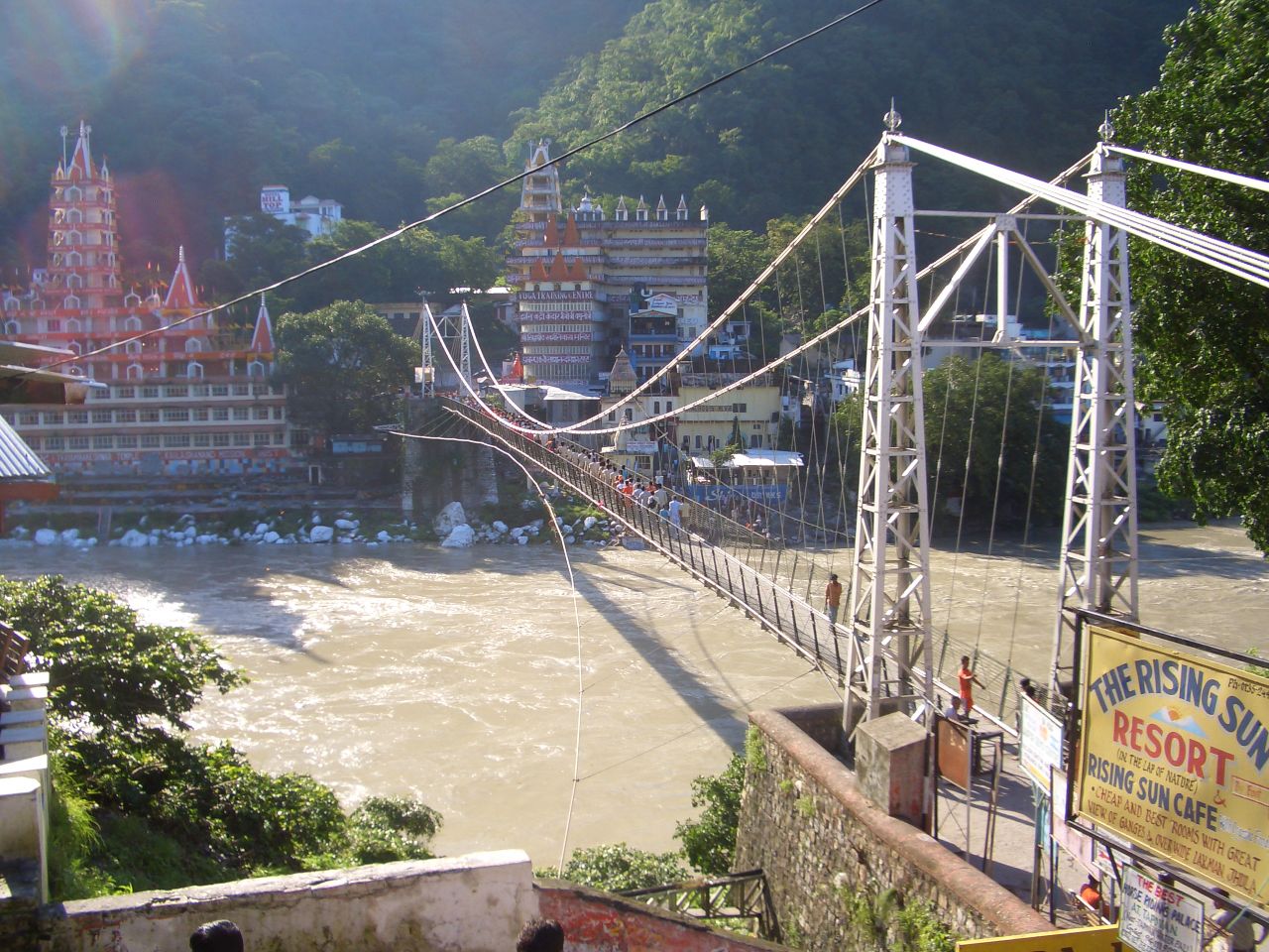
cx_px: 634
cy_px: 476
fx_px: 1283
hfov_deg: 52.6
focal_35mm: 35
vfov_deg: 40.7
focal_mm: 5.8
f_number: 4.3
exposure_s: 1/160
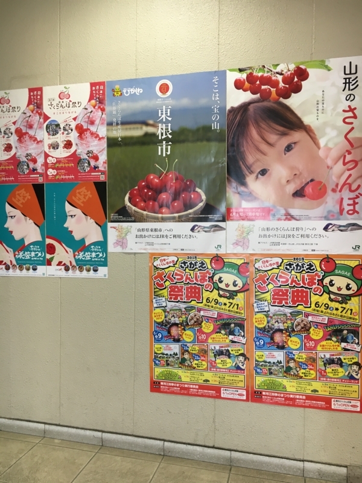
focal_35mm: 29
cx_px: 181
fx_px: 404
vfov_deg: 61.7
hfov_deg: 48.2
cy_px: 242
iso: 25
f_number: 2.2
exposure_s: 1/30
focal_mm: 4.15
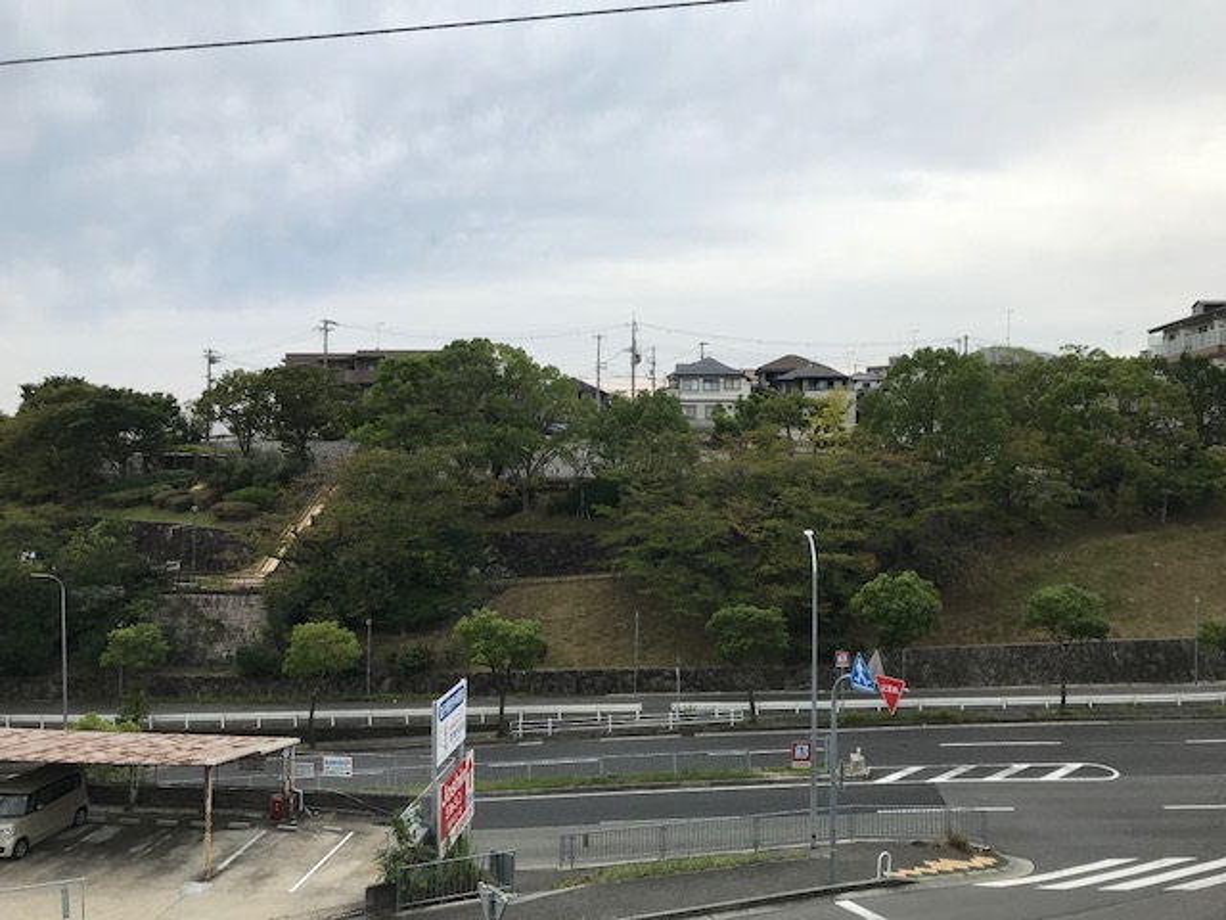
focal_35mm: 28
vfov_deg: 49.7
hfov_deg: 63.4
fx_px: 992
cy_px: 460
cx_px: 613
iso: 20
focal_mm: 3.99
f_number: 1.8
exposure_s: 1/606
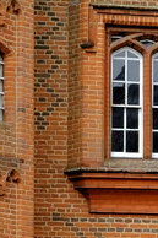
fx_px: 1682
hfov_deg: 5.4
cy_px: 74
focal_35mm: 255
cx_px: 107
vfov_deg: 8.1
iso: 200
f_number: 5
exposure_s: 1/420
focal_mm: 22.3
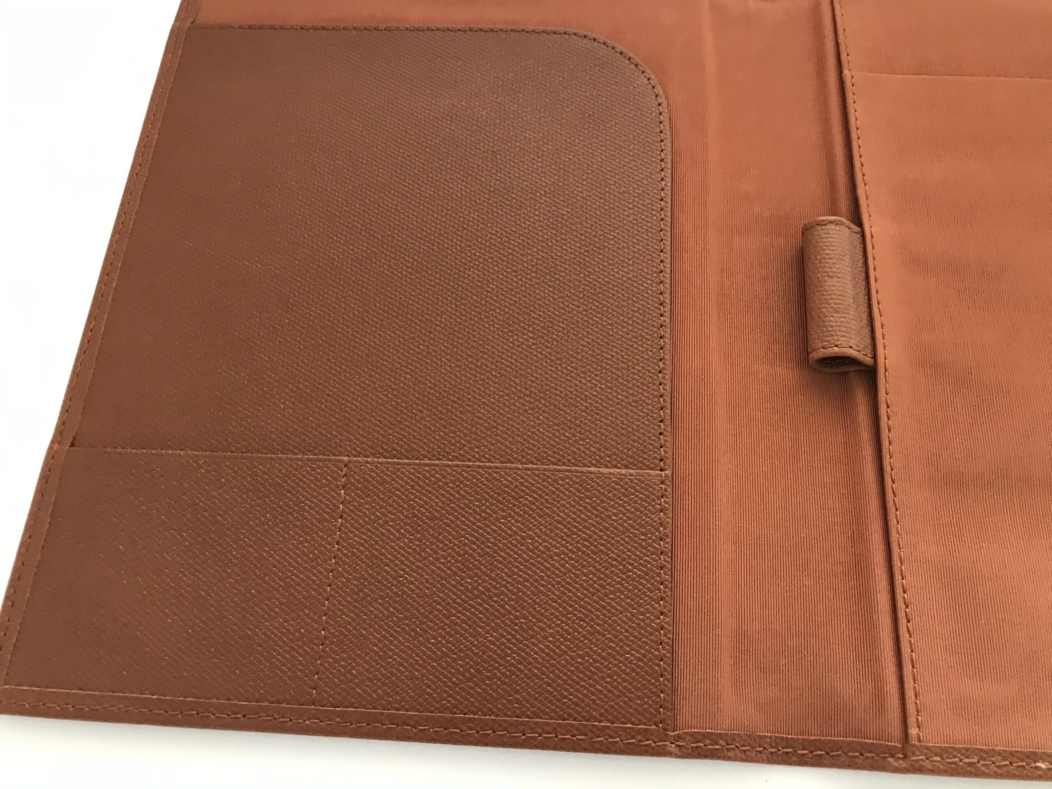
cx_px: 526
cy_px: 394
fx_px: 851
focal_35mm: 28
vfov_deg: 49.7
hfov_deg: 63.4
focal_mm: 3.99
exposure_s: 1/17
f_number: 1.8
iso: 100
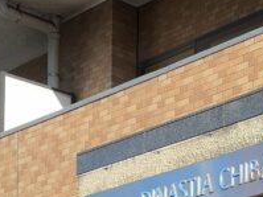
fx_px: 1017
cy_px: 383
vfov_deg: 10.3
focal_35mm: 134
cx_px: 282
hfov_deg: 14.4
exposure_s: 1/787
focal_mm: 5.96
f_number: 1.6
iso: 50
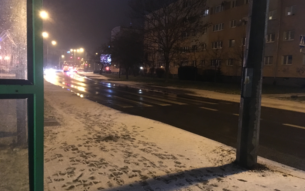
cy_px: 104
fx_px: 258
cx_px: 153
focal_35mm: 31
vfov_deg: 40.6
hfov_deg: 61.2
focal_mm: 4.15
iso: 640
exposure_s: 1/17
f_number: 2.2
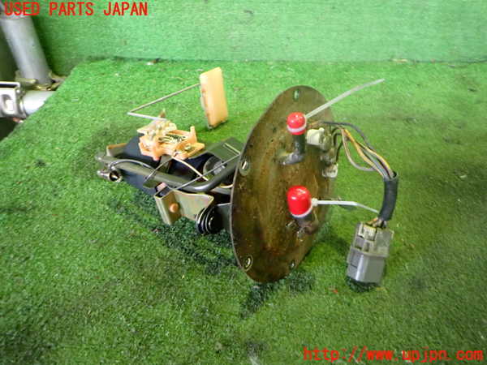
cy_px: 182
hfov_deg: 69.4
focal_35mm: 25
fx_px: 352
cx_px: 244
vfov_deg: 54.9
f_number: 2
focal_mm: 4.5
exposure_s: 1/50
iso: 800
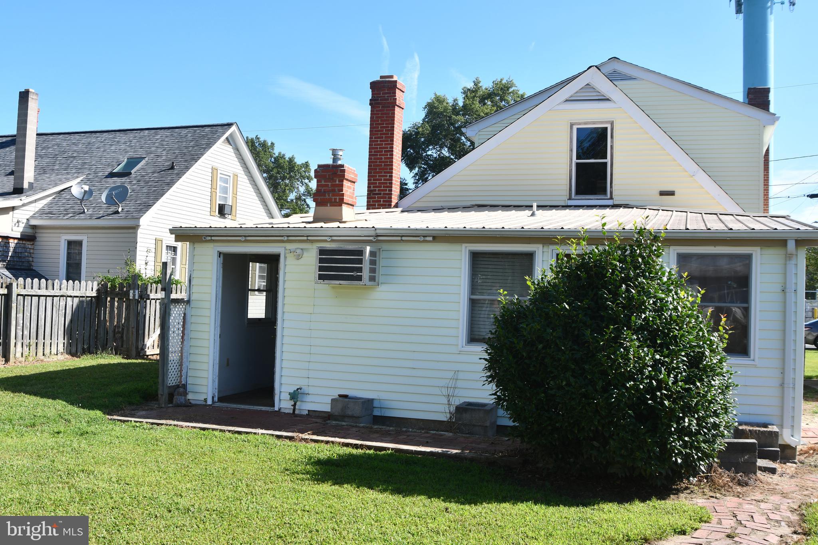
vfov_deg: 36.9
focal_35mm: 36
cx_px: 409
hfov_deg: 53.1
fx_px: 818
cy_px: 272
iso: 160
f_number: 8
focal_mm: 24
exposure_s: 1/250
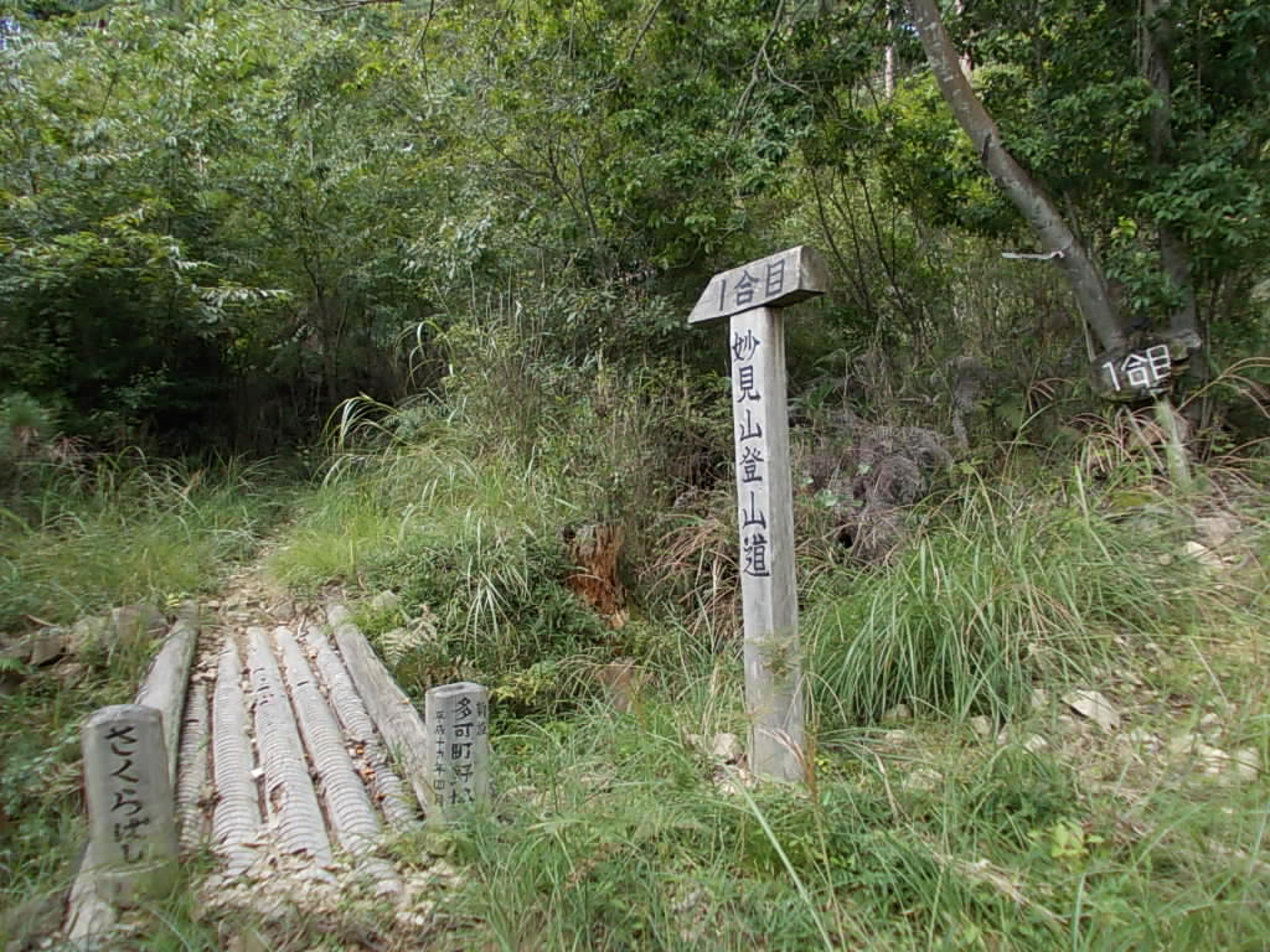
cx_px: 635
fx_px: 1027
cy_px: 476
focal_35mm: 28
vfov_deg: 49.7
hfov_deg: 63.4
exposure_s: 1/250
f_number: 2.7
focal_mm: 4
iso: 80
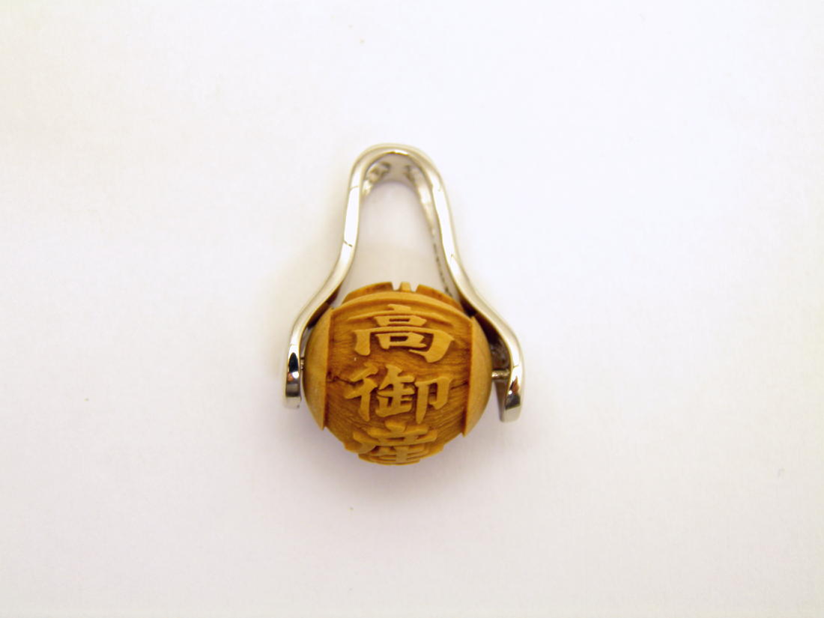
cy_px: 309
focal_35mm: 84
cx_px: 412
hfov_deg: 23.3
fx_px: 2000
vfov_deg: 17.6
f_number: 3.9
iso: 100
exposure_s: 1/30
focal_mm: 15.2
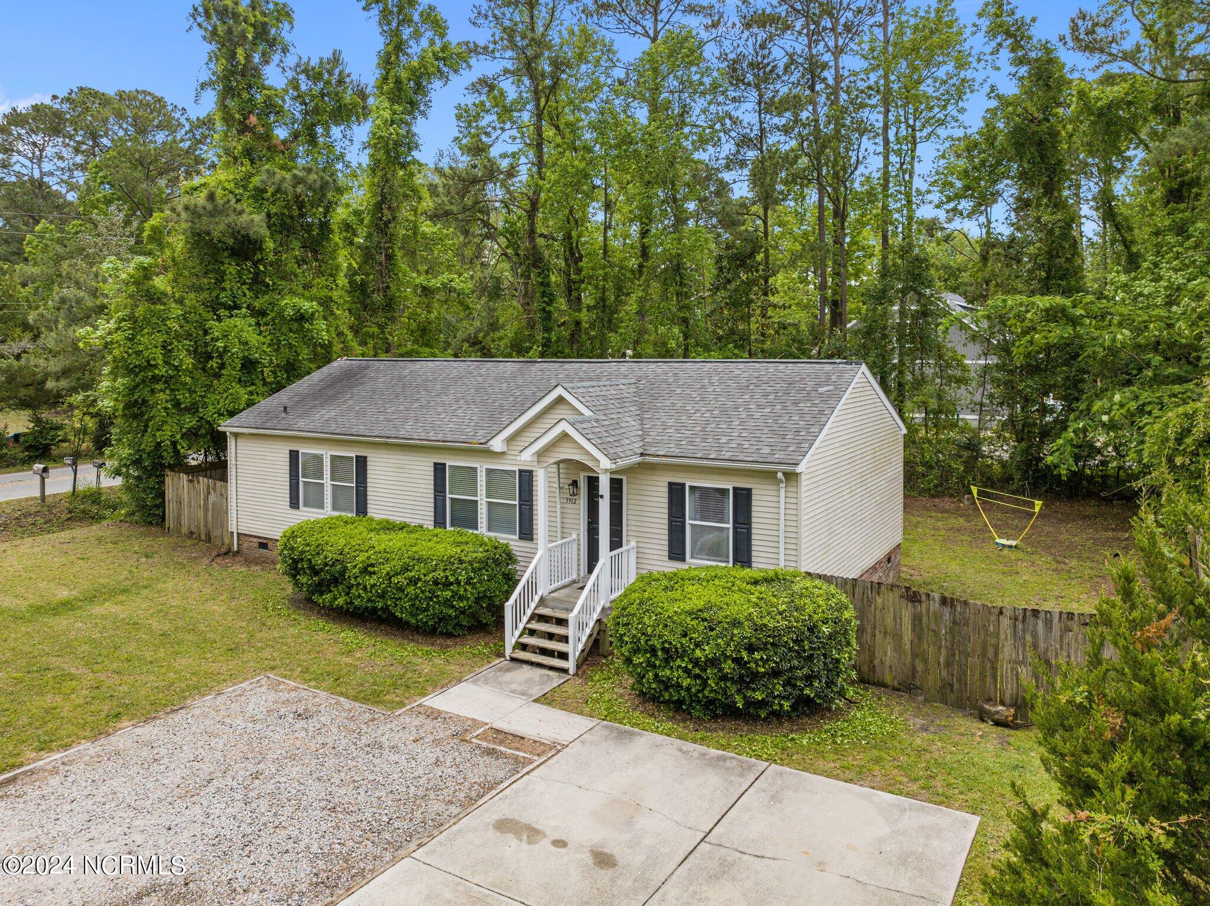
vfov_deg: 56.8
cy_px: 453
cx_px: 605
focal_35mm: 24
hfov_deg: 71.6
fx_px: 838
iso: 220
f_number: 2.8
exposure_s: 1/240
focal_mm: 12.29
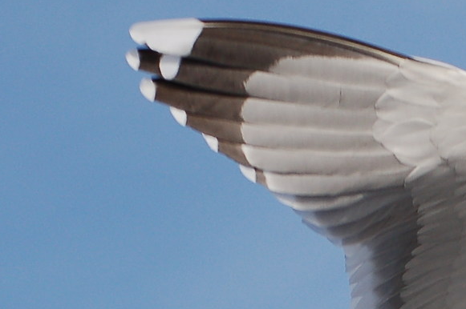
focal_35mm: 372
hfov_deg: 5.5
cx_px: 552
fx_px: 4810
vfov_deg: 3.7
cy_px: 552
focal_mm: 60
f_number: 5.6
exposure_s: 1/1250
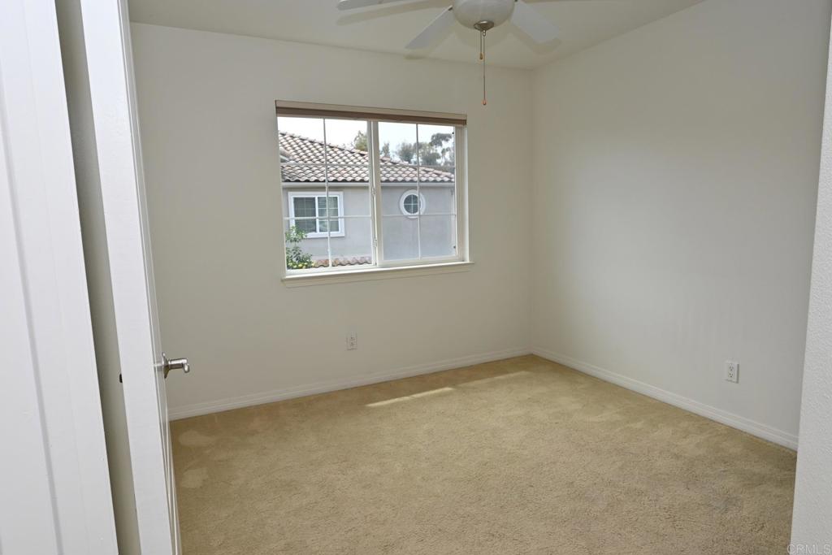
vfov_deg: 56.2
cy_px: 278
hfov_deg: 77.3
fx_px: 520
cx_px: 416
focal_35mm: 22
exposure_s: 1/160
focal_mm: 15
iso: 140
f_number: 6.3
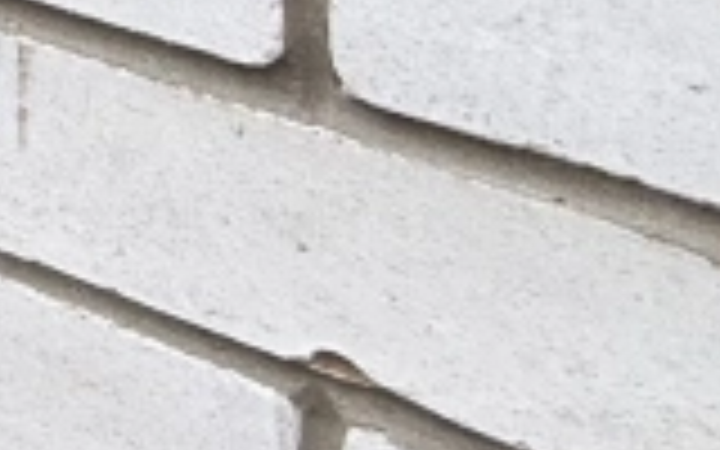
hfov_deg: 9.8
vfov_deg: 9.2
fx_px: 2276
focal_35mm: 116
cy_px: -871
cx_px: -1755
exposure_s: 1/267
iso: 64
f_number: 2.2
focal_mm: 2.22
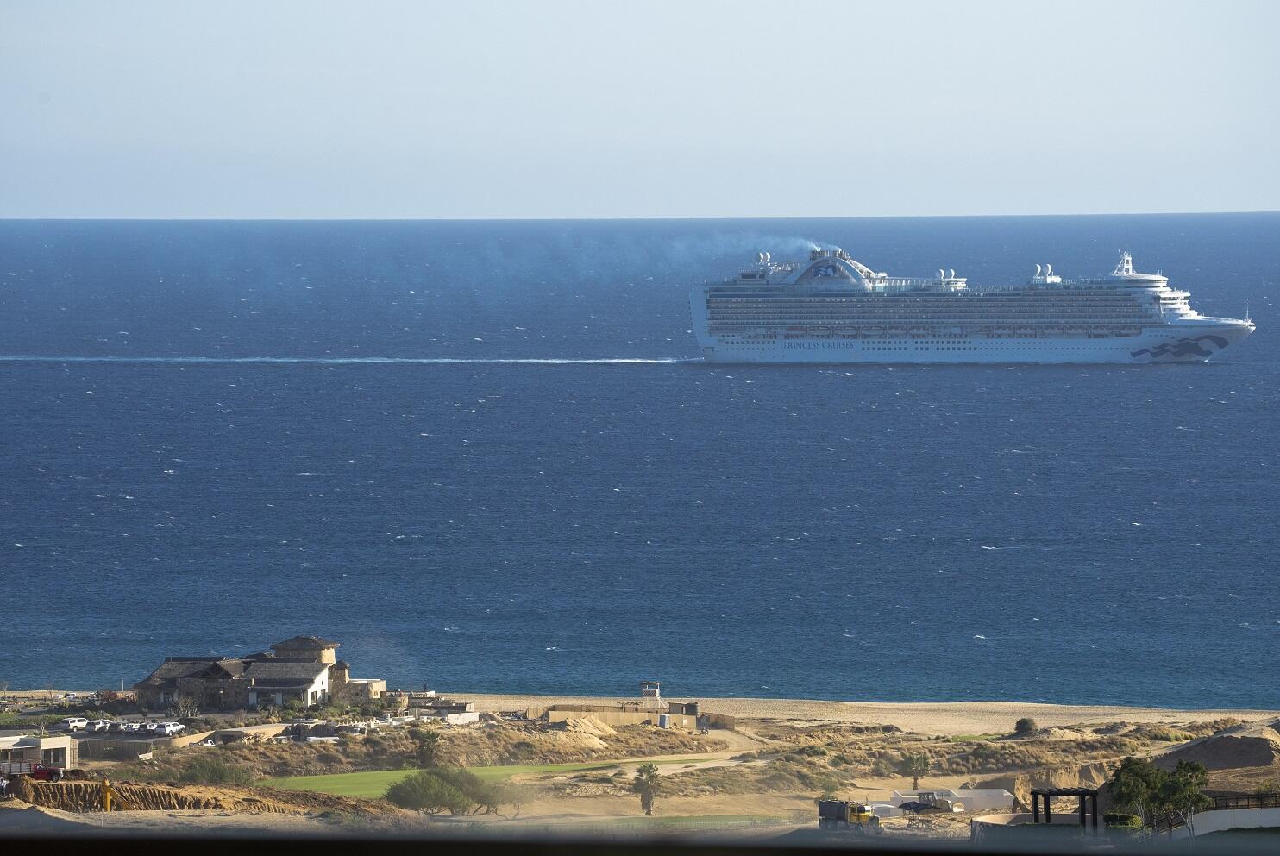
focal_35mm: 216
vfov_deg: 6.4
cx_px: 640
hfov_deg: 9.5
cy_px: 428
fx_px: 7686
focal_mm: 216
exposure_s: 1/1000
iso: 640
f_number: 10
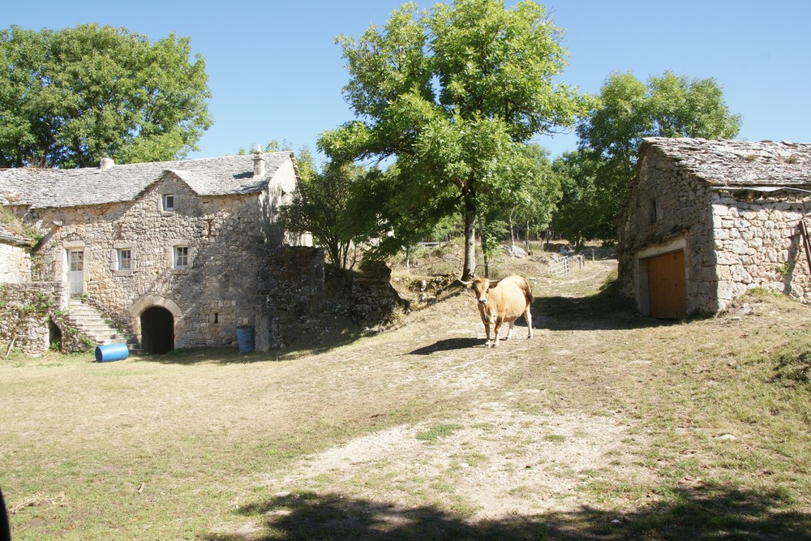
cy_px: 270
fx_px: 608
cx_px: 406
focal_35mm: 27
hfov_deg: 67.4
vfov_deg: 47.9
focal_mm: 18
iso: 200
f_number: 10
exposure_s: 1/125
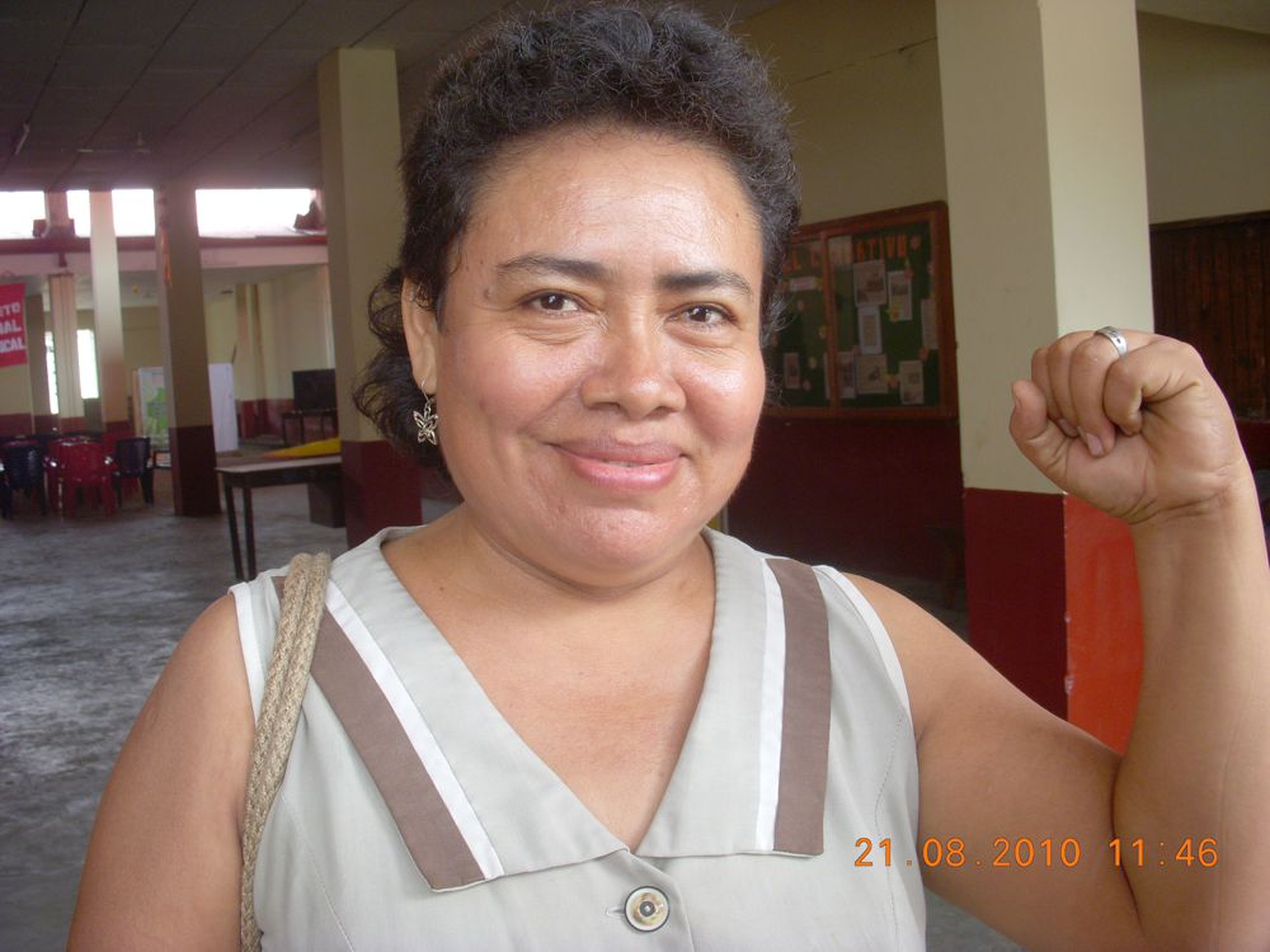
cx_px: 635
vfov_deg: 37.7
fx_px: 1394
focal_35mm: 38
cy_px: 476
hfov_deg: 49.0
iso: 100
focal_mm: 6.3
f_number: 3.3
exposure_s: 1/30
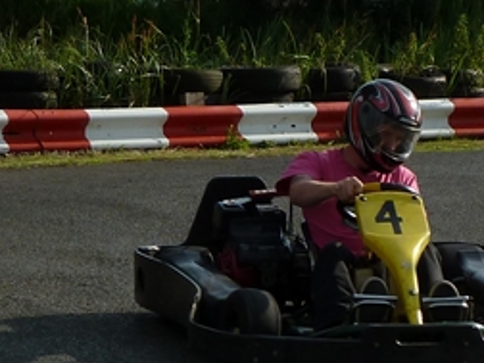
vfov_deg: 7.6
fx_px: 2726
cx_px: 305
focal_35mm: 195
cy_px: 305
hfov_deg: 10.1
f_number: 4
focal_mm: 7.9
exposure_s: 1/500
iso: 80
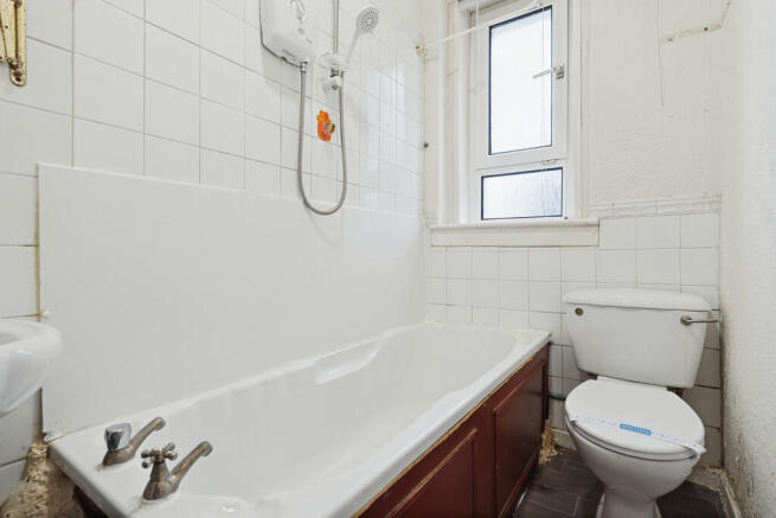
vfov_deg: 72.1
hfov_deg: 95.0
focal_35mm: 16
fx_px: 356
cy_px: 259
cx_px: 388
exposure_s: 1/60
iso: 320
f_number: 5
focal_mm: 11
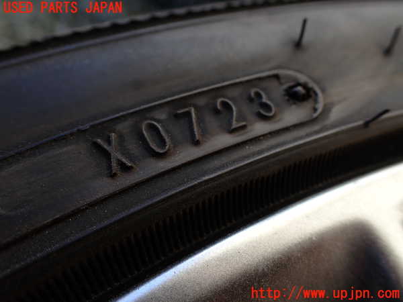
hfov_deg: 60.0
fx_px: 349
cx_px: 202
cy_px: 151
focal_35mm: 30
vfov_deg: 46.8
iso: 100
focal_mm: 5.4
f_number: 3.2
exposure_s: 1/125
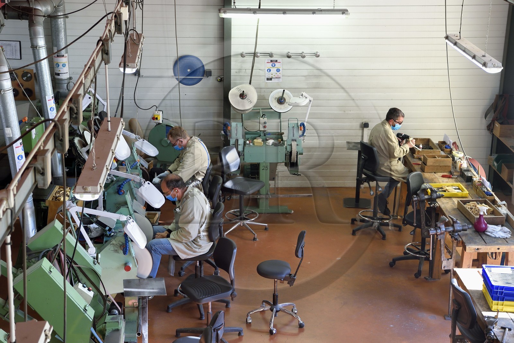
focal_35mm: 70
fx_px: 999
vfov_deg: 19.5
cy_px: 172
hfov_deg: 28.8
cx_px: 257
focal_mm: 70
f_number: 8
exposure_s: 1/100
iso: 800
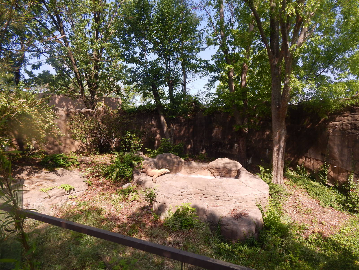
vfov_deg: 58.9
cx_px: 180
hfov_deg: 73.9
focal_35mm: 23
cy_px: 135
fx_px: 239
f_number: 3
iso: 125
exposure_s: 1/800
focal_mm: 4
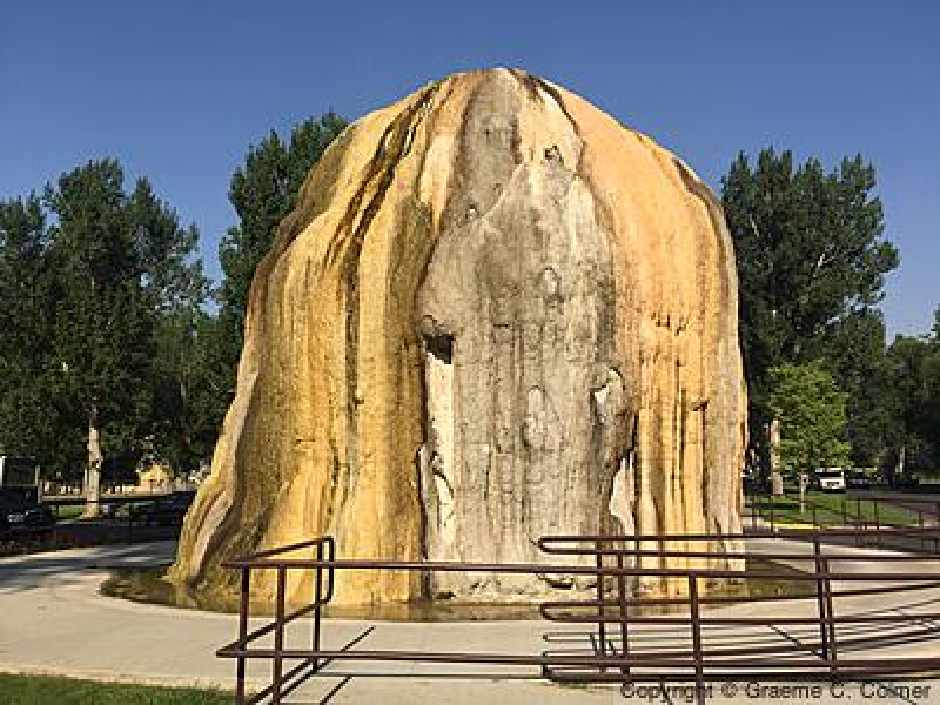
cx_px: 470
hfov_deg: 61.7
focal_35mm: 29
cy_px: 352
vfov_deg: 48.2
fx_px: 787
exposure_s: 1/2475
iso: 32
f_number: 2.2
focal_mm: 4.15
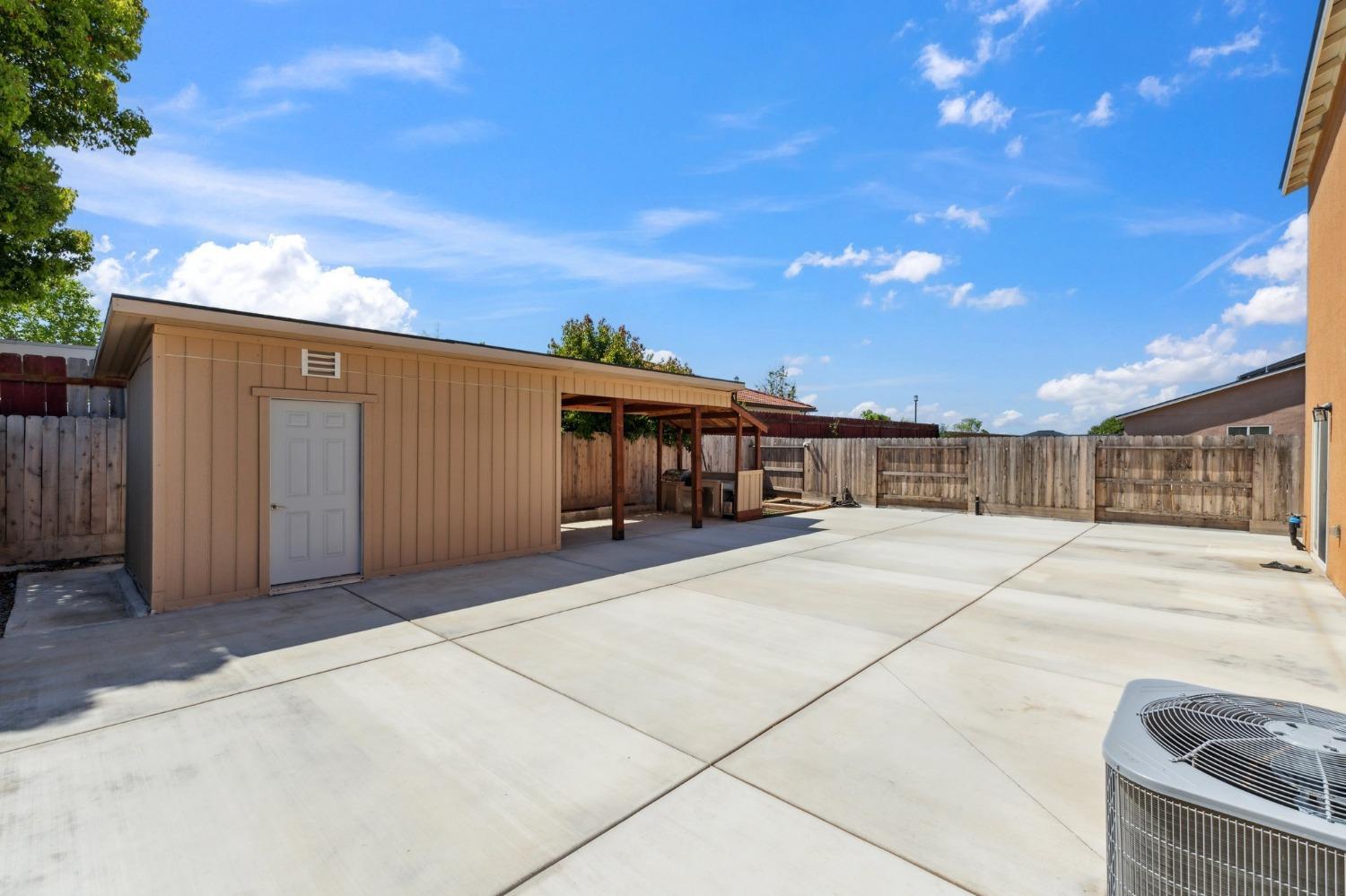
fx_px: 561
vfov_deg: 77.3
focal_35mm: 15
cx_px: 673
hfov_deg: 100.4
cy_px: 448
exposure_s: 1/640
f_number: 8
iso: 100
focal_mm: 10
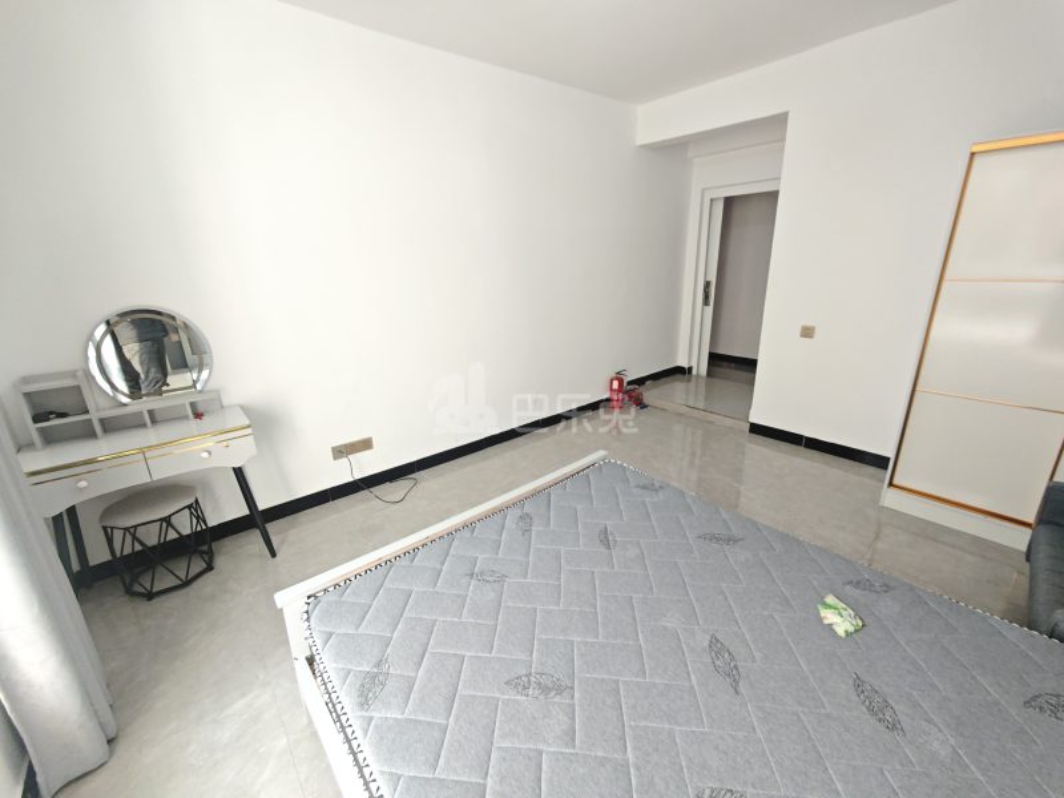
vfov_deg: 85.7
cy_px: 399
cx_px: 532
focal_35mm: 14
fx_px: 430
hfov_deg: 102.1
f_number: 2.2
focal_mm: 2.16
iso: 320
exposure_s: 1/50
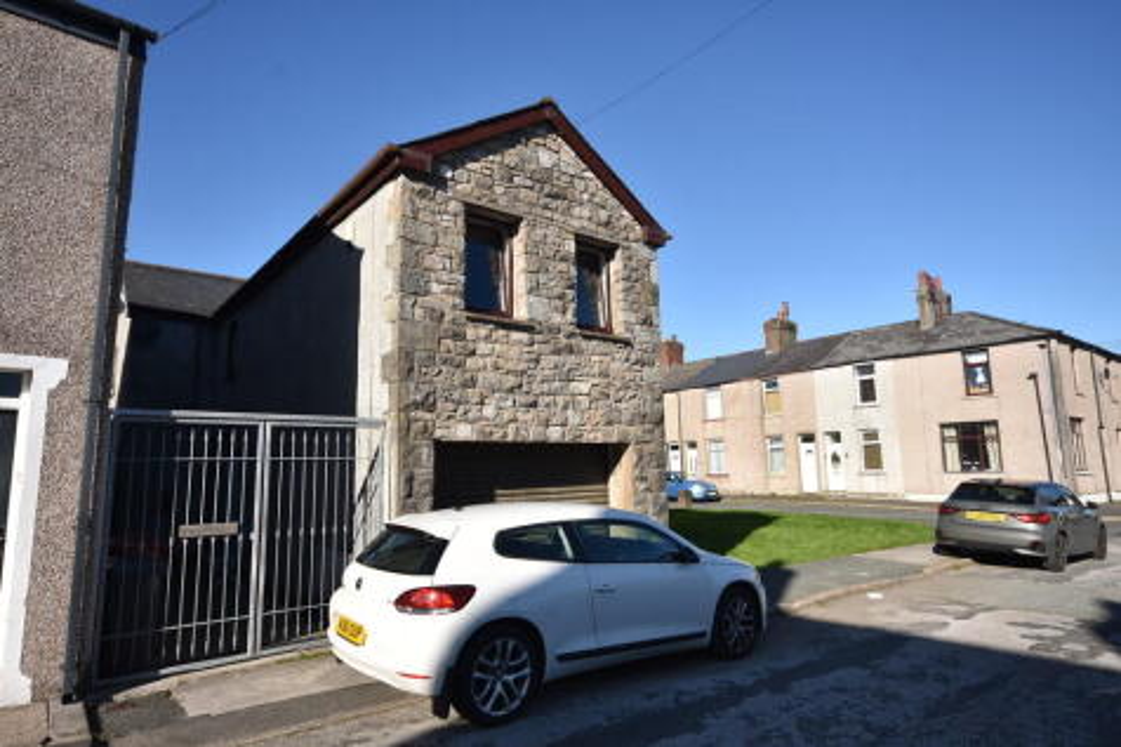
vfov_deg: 59.5
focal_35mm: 21
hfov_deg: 81.2
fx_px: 654
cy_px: 374
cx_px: 560
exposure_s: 1/250
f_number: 8
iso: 100
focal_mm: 14
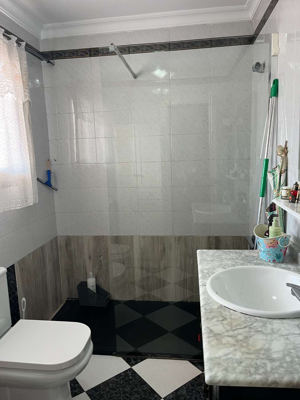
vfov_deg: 67.3
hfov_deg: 53.1
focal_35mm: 26
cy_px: 200
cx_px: 150
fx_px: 300
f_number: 1.6
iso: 80
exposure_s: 1/50
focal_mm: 5.1
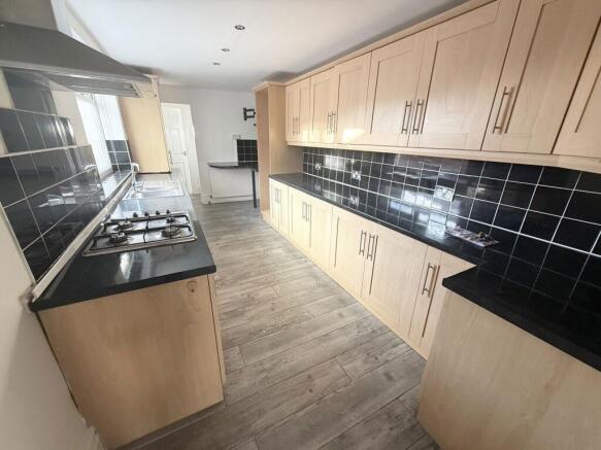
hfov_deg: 102.1
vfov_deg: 85.7
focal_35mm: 14
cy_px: 225
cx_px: 300
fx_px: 243
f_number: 2.2
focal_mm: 2.22
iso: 160
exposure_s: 1/99
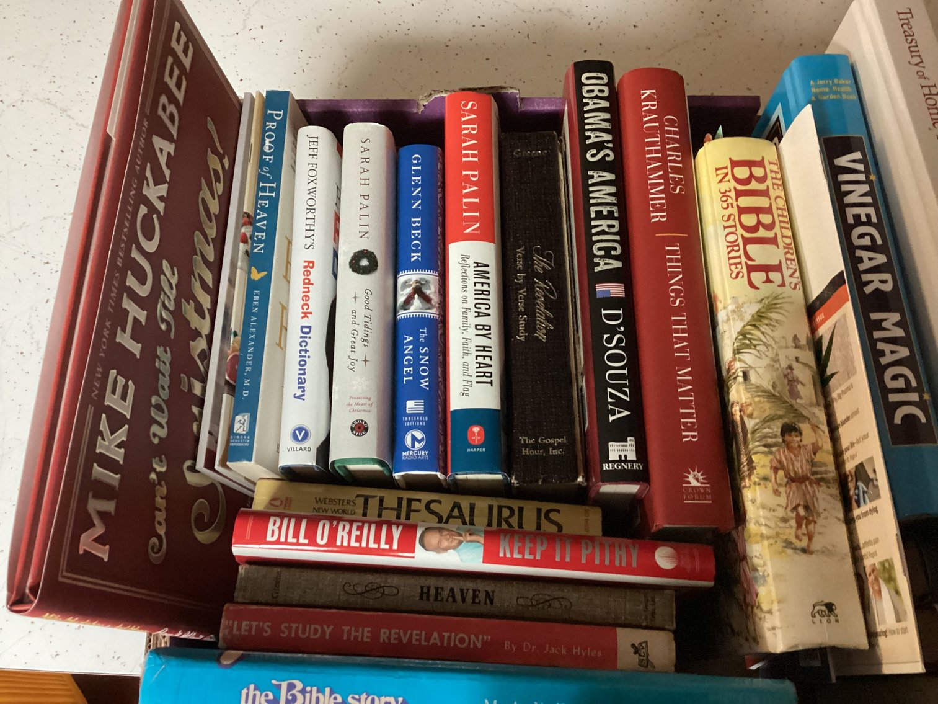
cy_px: 352
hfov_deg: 58.3
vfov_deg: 45.4
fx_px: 840
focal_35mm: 31
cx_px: 469
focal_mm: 3.3
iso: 800
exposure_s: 1/30
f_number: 2.4
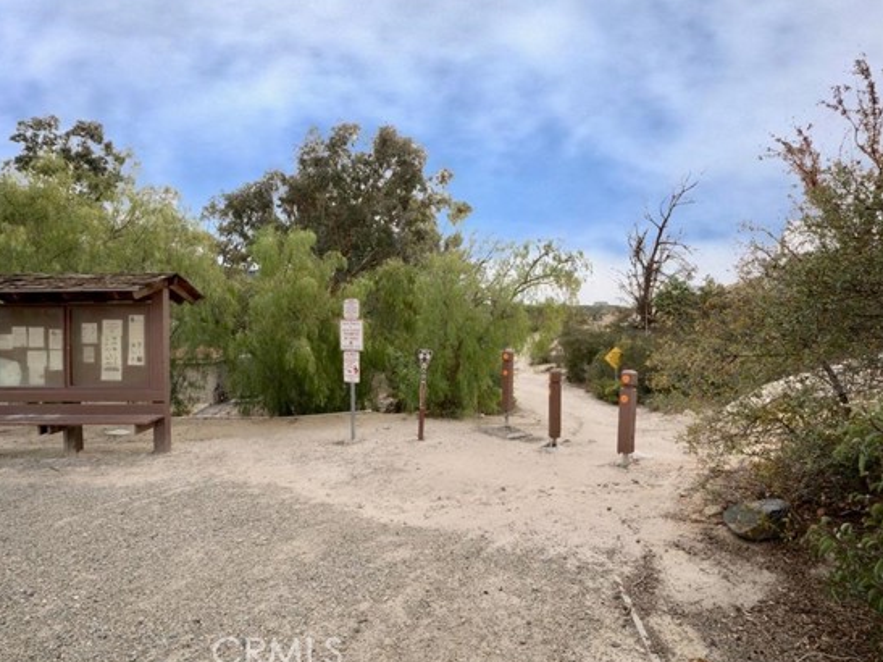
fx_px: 459
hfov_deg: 87.7
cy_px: 331
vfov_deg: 71.6
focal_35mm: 18
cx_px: 429
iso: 400
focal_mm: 16
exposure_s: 1/250
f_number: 18
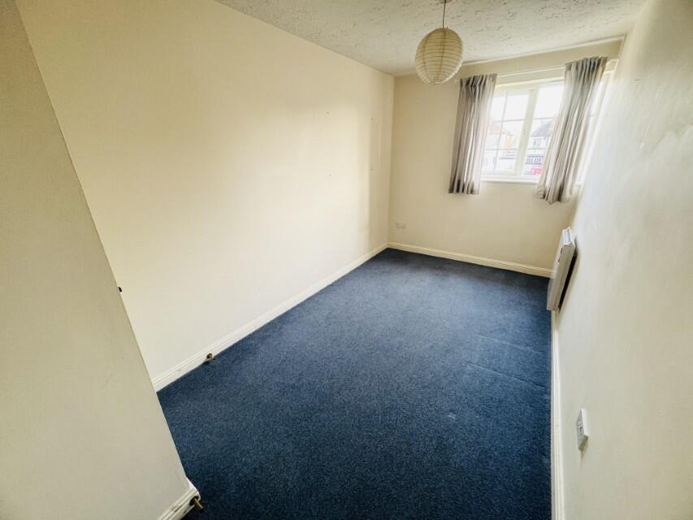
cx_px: 346
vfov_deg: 85.7
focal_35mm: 14
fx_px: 280
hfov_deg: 102.1
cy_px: 260
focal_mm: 2.22
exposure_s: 1/50
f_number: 2.2
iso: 160
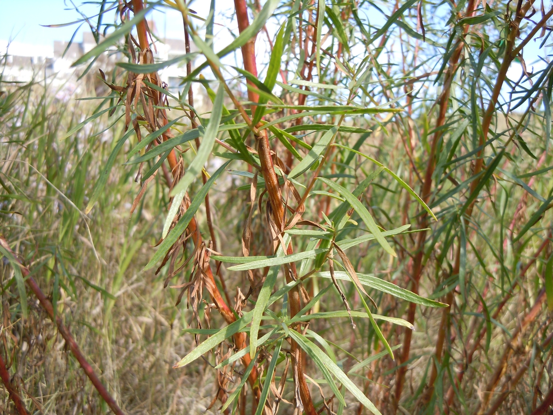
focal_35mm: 45
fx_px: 719
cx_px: 276
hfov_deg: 42.1
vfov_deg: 32.2
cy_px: 208
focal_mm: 8.1
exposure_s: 1/125
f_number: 3.8
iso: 100
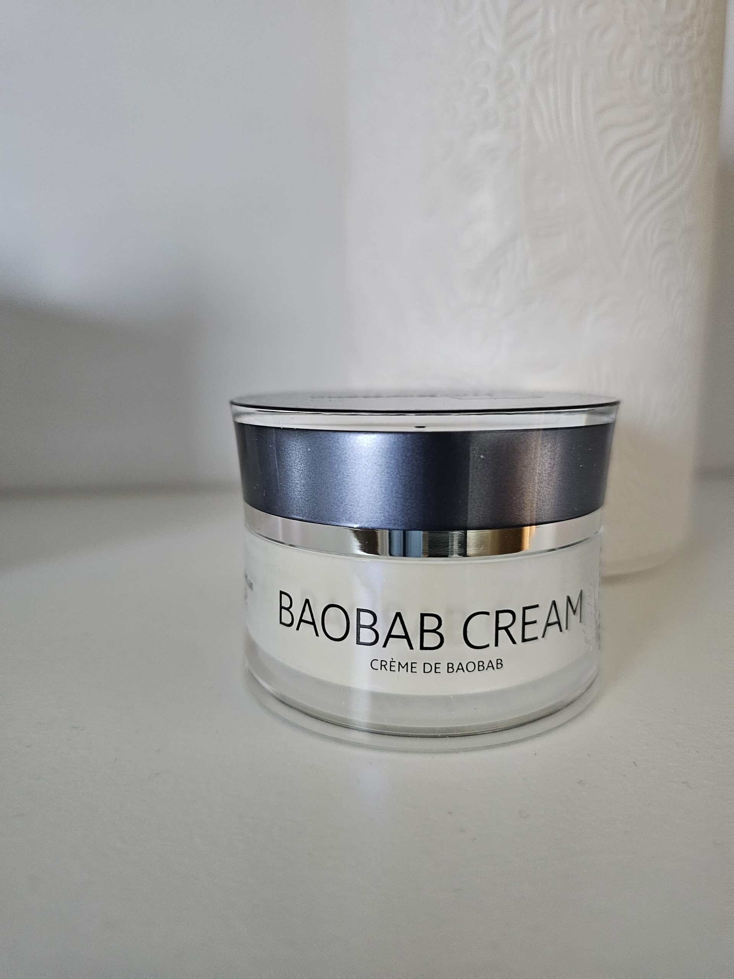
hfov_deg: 58.9
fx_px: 650
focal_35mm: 23
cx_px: 367
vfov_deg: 73.9
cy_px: 490
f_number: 1.7
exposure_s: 1/33
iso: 640
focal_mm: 6.3
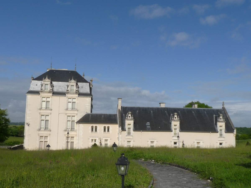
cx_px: 126
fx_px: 276
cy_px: 94
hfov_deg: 49.0
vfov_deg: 37.7
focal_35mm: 38
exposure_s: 1/400
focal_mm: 4.8
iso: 100
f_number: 8
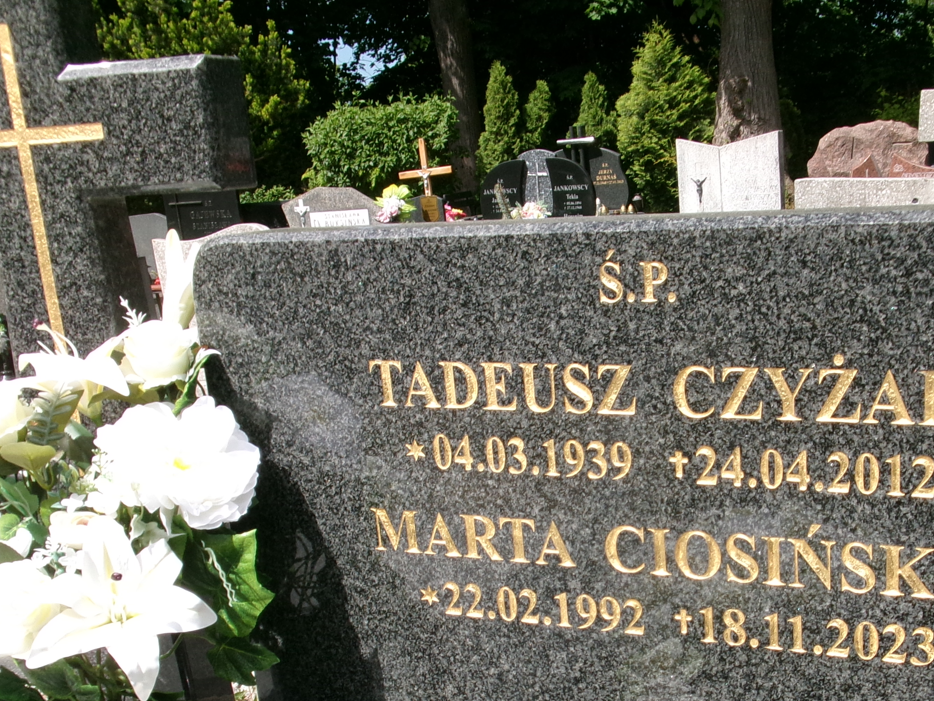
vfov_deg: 29.5
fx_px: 1295
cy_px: 568
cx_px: 607
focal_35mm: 48
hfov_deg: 39.3
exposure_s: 1/105
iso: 100
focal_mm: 5.1
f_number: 10.8
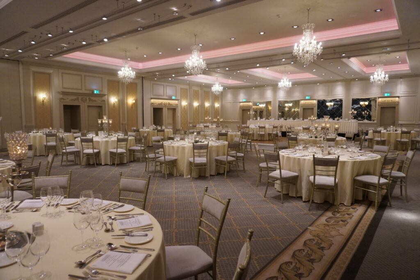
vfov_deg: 53.2
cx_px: 210
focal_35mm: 24
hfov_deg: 73.7
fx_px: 280
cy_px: 140
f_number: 4
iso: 1250
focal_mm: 16
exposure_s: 1/160
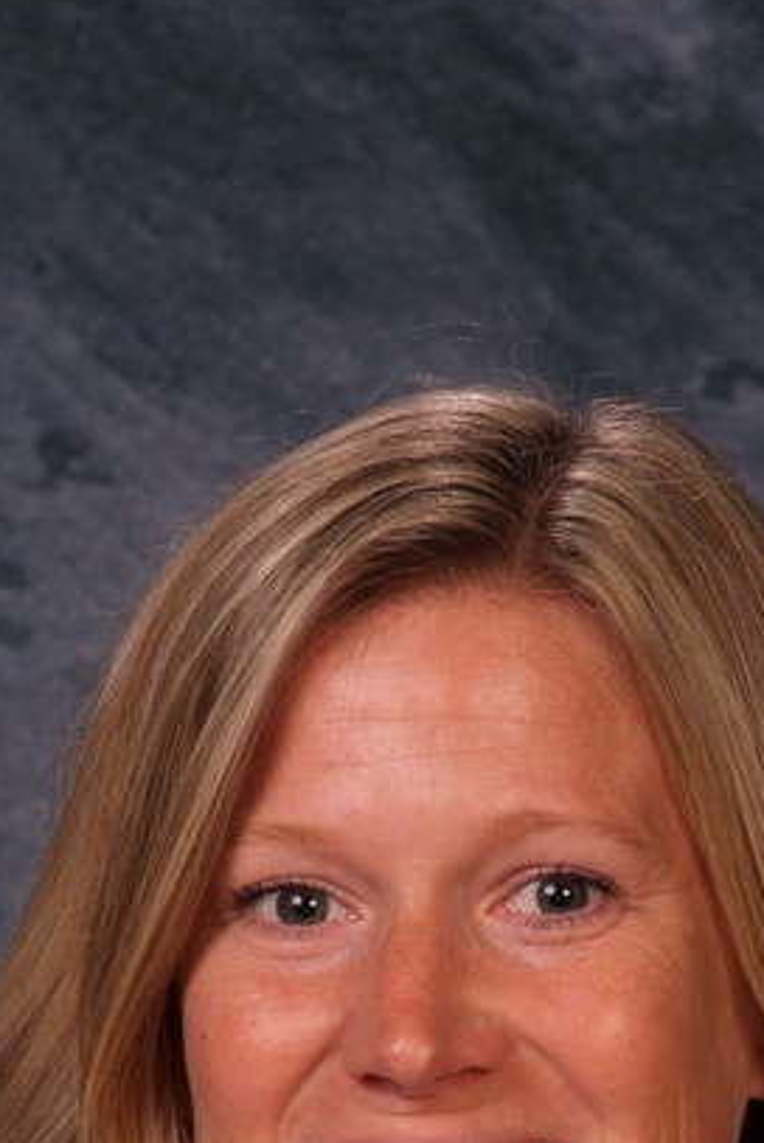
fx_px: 8389
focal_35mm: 264
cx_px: 451
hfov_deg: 5.2
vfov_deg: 7.7
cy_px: 1331
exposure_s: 1/125
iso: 100
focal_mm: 70
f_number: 6.3
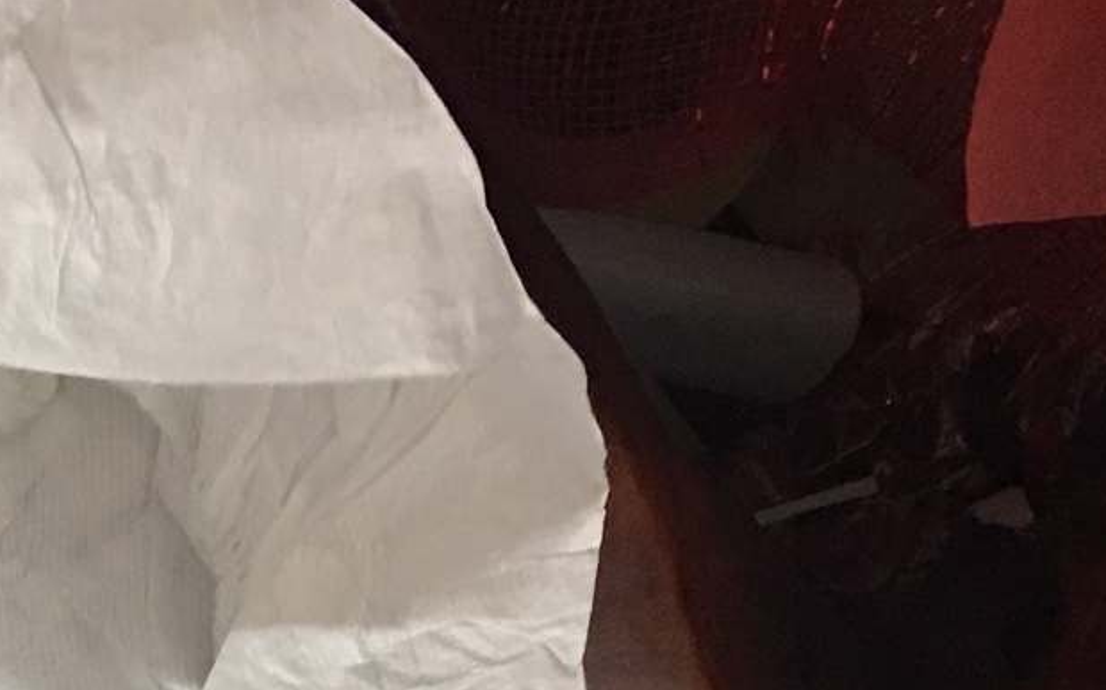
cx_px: -70
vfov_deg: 12.3
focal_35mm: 100
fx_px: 3013
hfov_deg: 20.0
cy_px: 1084
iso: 80
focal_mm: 4.15
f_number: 2.2
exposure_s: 1/10
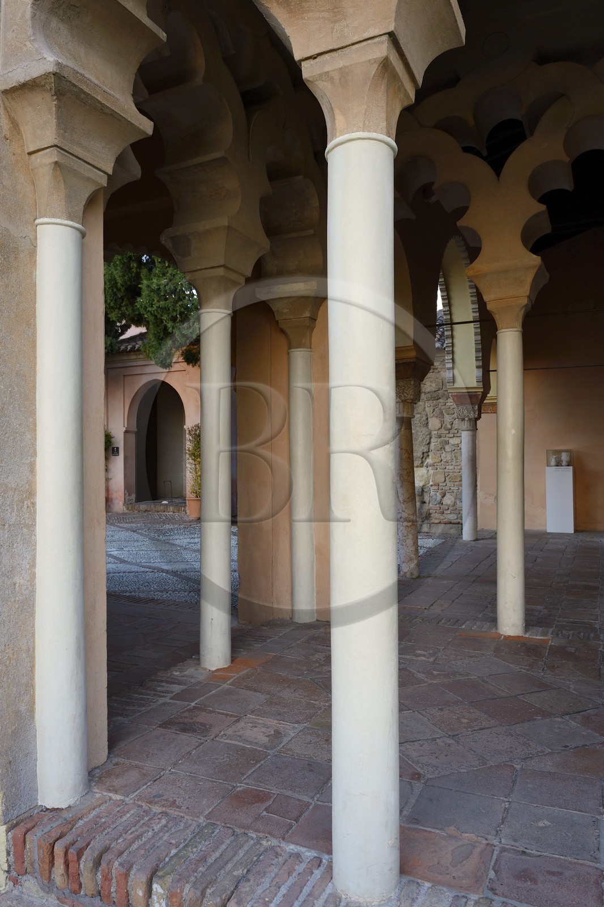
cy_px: 454
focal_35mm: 24
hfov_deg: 53.1
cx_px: 302
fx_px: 604
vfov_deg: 73.8
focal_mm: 24
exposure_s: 1/60
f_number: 8
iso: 800
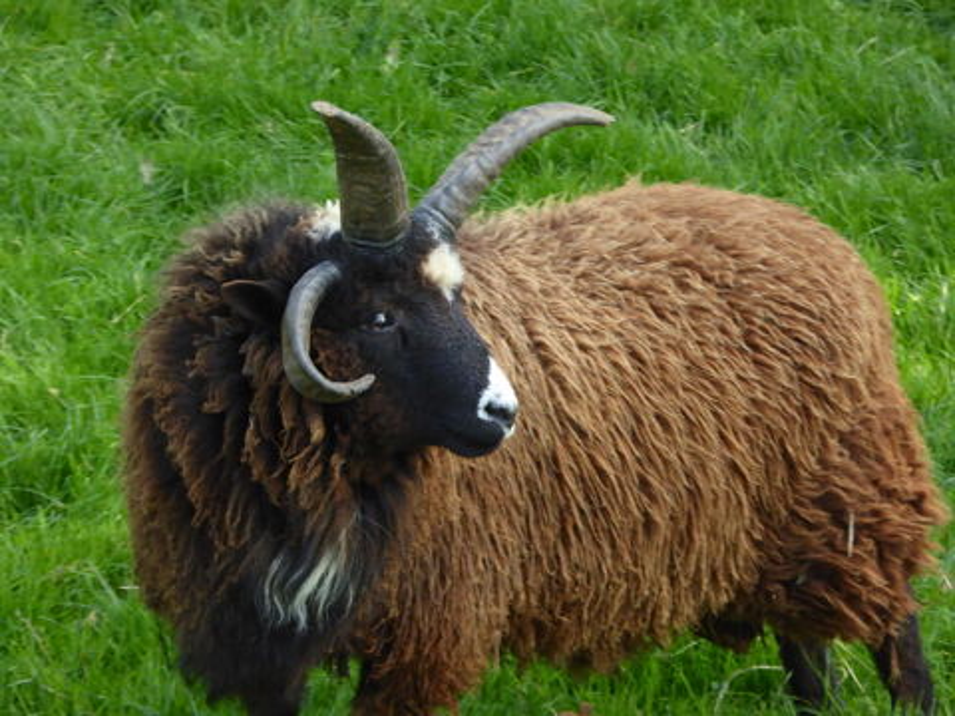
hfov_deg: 13.1
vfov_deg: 9.8
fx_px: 4166
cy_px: 358
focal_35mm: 151
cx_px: 478
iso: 250
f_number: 5.4
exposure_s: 1/80
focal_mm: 27.1
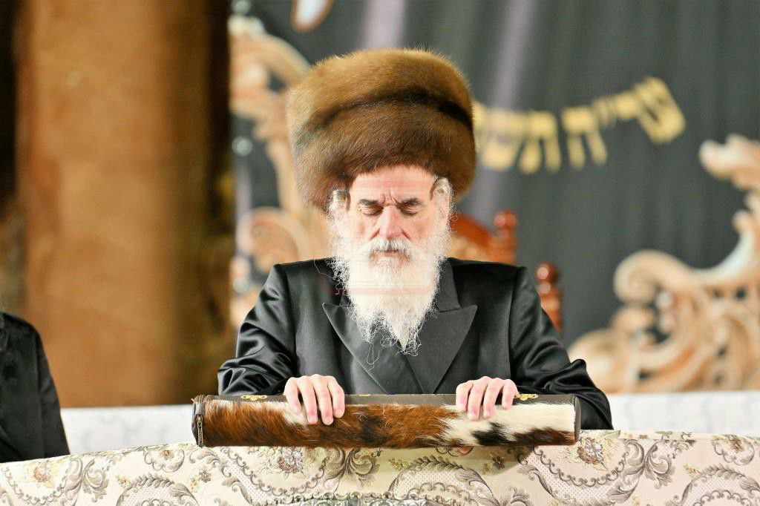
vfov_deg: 4.8
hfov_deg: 7.2
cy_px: 253
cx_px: 380
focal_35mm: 285
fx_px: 6014
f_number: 2.8
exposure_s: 1/250
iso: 500
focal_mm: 190
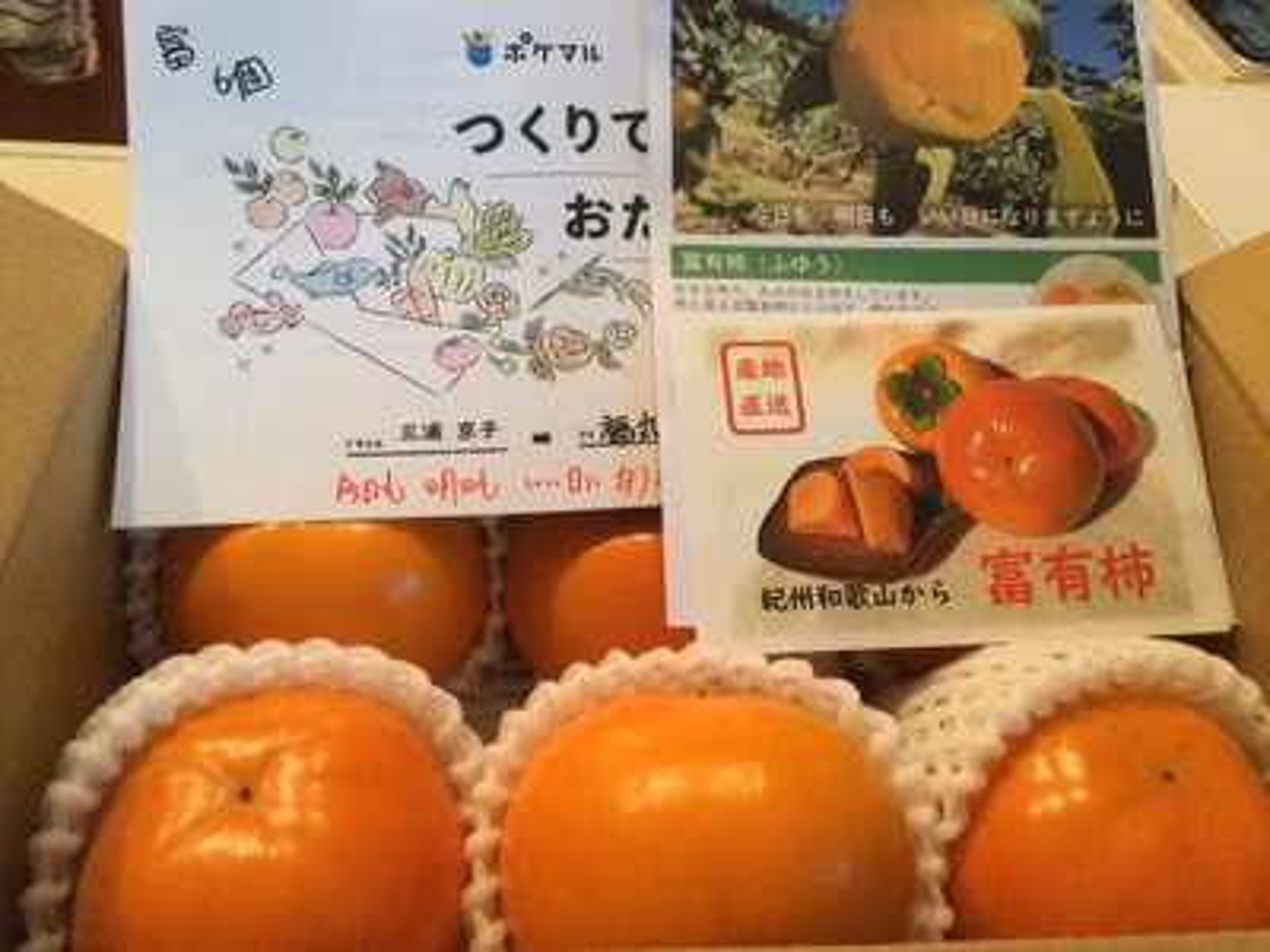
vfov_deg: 45.4
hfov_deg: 58.4
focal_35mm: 31
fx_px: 1137
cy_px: 476
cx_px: 635
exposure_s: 1/15
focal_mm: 3.3
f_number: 2.4
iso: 200
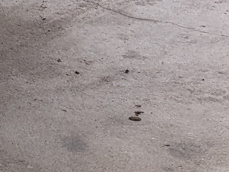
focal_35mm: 179
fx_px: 1184
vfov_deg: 8.3
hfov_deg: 9.0
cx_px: -458
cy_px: 60
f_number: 1.73
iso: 48
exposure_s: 1/161
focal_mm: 4.38
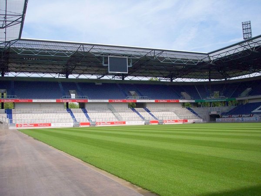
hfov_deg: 47.9
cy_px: 98
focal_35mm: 39
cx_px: 130
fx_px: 294
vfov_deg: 36.8
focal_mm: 8
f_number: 4
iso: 100
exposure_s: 1/750
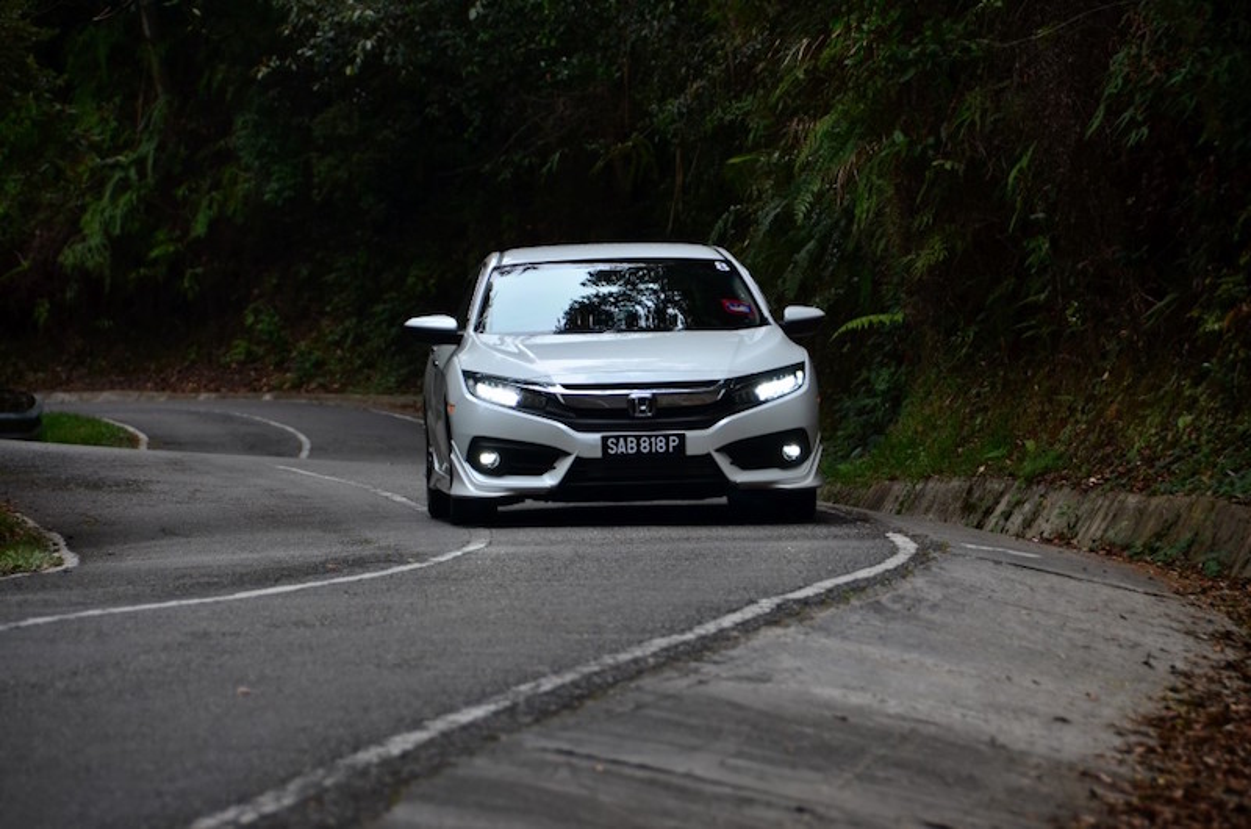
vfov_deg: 6.1
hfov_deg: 9.2
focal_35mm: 225
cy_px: 414
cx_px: 626
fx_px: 7803
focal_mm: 150
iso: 400
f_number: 5.6
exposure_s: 1/500
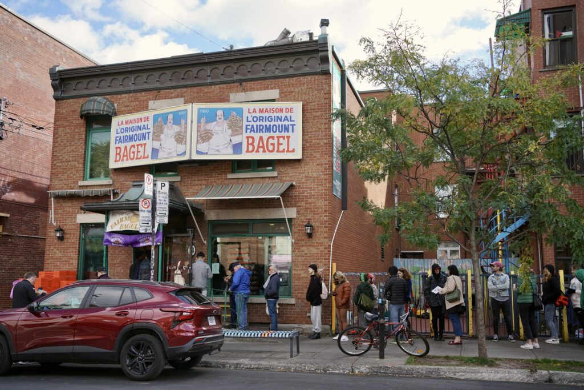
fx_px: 568
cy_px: 195
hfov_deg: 54.4
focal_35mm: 35
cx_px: 292
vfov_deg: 37.9
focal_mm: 35
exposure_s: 1/1250
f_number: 4.5
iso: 400
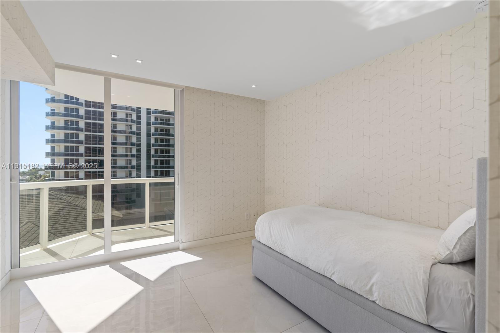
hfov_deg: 96.7
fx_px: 222
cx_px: 250
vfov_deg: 73.7
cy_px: 166
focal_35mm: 16
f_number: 4.5
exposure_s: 1/20
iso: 100
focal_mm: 16
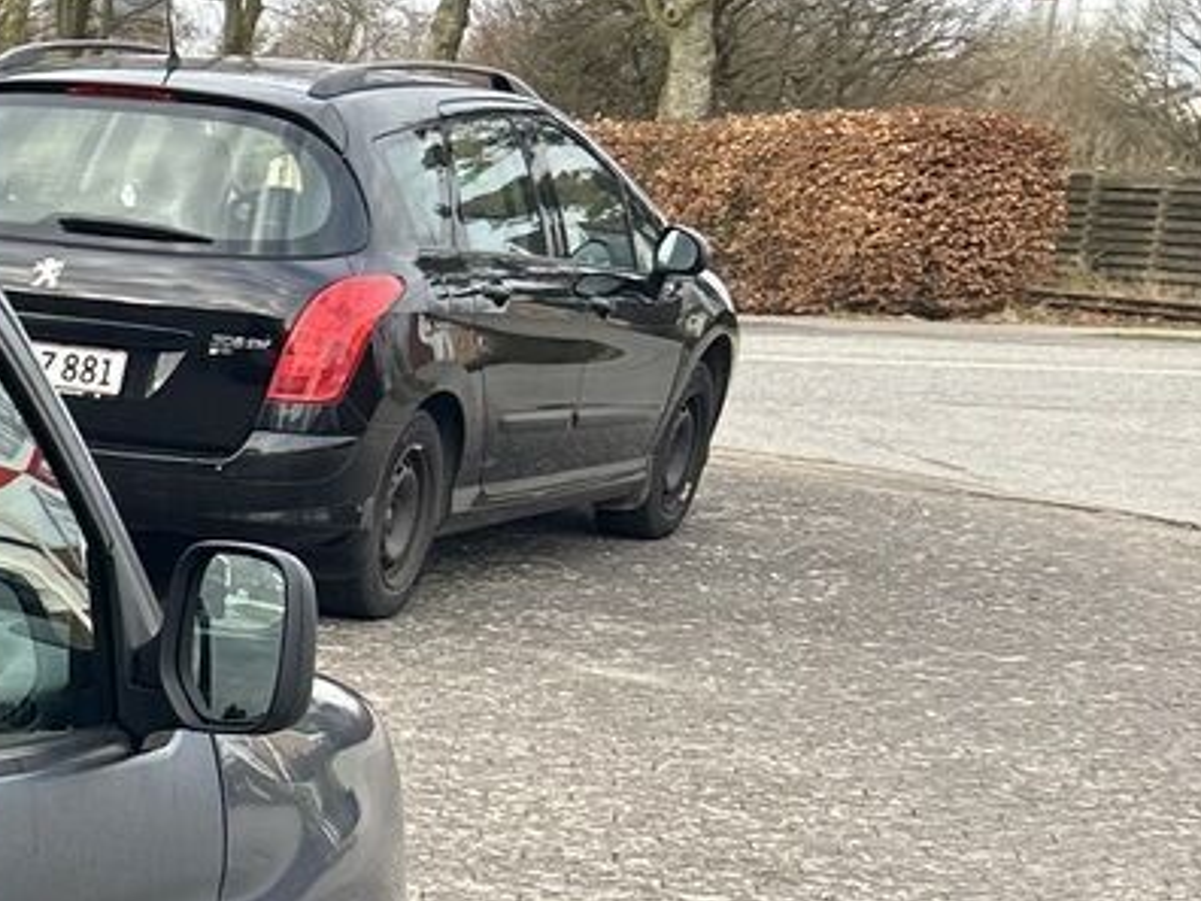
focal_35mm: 112
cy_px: 1077
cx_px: -1290
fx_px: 3886
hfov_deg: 14.3
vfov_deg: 12.9
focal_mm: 5.7
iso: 50
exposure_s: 1/461
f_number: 1.5
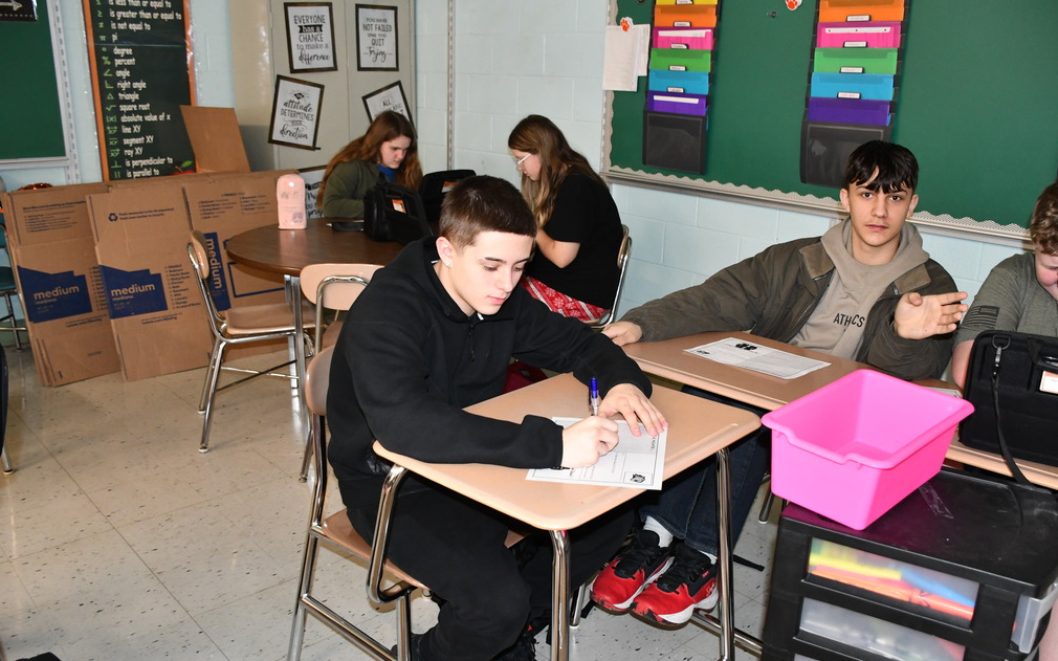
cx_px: 530
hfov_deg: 61.2
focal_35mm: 31
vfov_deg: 40.6
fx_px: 894
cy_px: 346
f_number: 3.5
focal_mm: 20
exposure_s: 1/60
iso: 1800
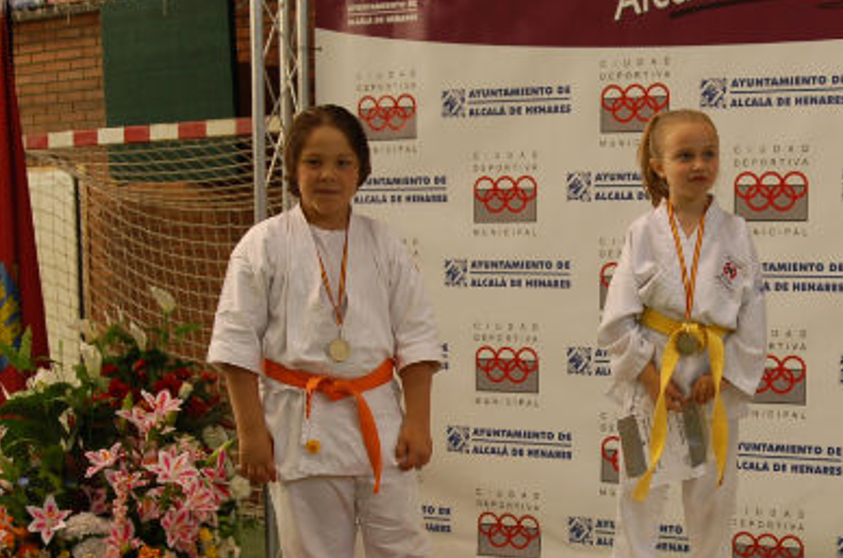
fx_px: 1519
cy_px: 408
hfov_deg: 30.5
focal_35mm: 65
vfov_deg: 20.7
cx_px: 641
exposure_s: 1/50
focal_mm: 28
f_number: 3.5
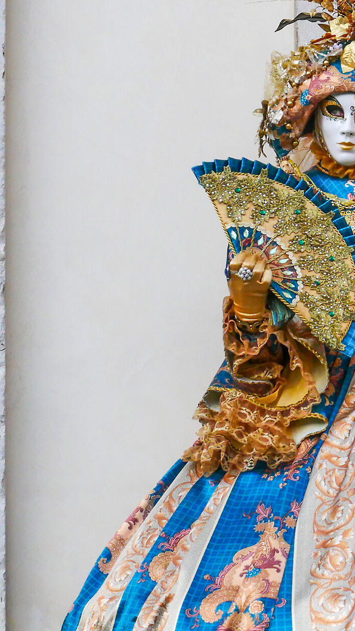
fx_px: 2041
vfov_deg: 17.6
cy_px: 360
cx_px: 537
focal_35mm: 122
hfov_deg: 9.6
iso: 800
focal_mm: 29
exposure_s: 1/2000
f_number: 4
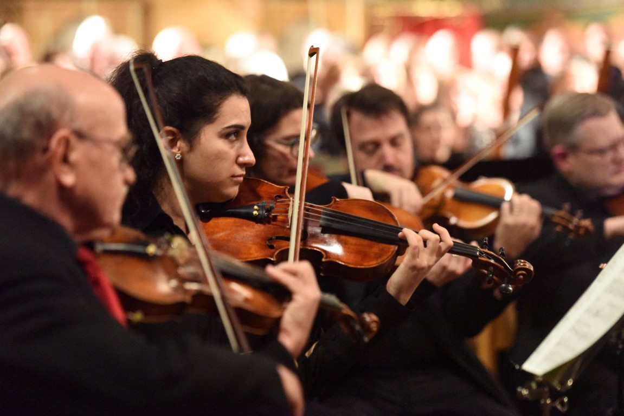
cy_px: 208
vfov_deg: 10.2
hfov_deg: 15.2
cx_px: 312
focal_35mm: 135
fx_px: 2340
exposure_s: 1/125
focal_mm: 135
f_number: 2.8
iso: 12800
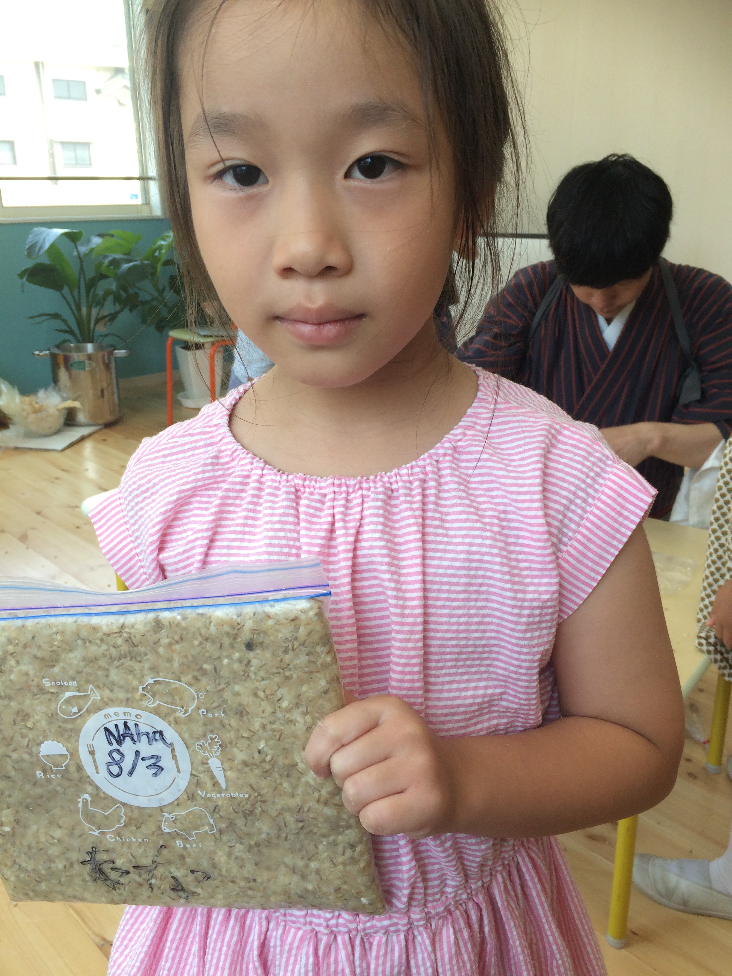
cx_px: 366
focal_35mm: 29
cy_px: 488
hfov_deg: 48.2
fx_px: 818
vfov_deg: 61.7
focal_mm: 4.15
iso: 64
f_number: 2.2
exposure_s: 1/120
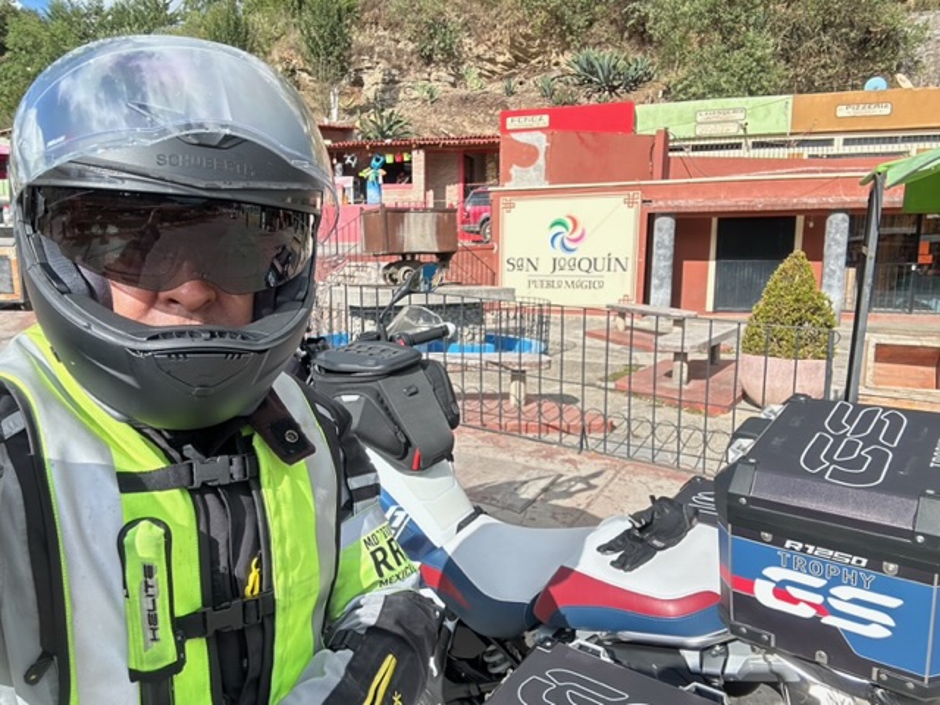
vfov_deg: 58.9
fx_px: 625
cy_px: 352
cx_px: 470
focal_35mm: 23
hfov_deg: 73.9
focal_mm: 2.69
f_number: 1.9
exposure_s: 1/667
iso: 25
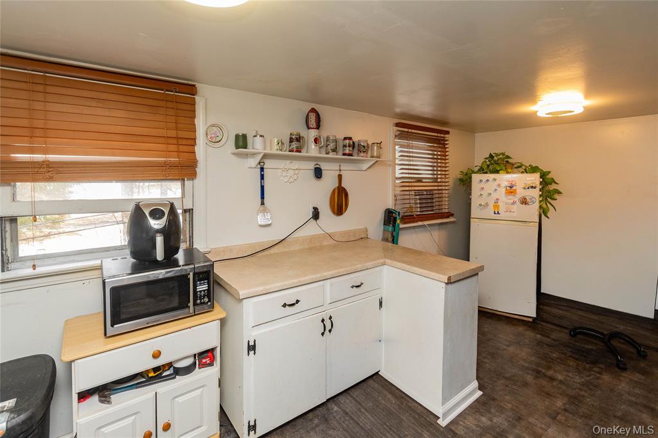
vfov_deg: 77.3
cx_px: 329
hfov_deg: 100.4
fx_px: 274
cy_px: 219
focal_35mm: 15
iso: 1000
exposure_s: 1/60
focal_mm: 10
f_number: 5.6
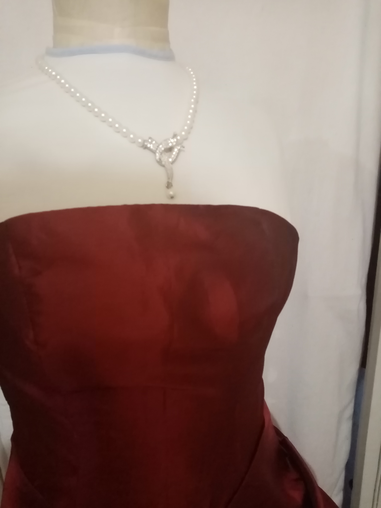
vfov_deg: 67.3
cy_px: 254
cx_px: 190
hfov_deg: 53.1
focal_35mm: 26
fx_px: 382
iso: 1363
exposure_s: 1/20
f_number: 1.8
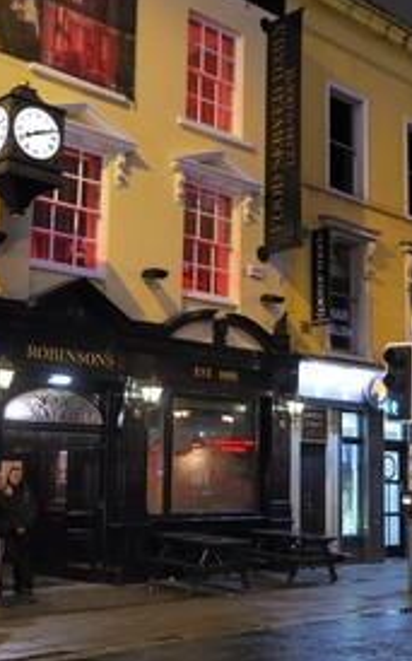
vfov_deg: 40.3
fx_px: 899
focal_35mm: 50
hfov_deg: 25.4
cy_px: 326
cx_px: 323
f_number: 5.6
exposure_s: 1/8
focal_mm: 32
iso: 1600
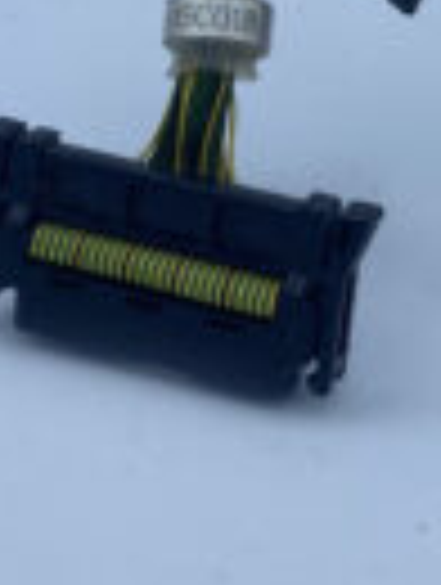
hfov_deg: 18.5
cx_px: 225
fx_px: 1354
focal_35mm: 80
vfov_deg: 23.4
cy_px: 14
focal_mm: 4.25
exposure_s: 1/1678
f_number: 1.8
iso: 32
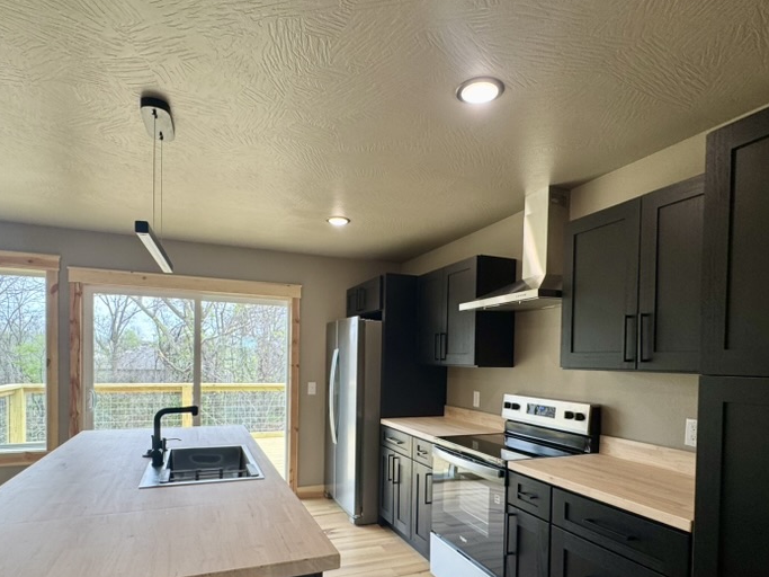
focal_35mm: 21
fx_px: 466
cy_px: 371
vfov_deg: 62.3
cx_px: 383
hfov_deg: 79.0
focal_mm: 2.22
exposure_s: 1/120
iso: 80
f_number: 2.2
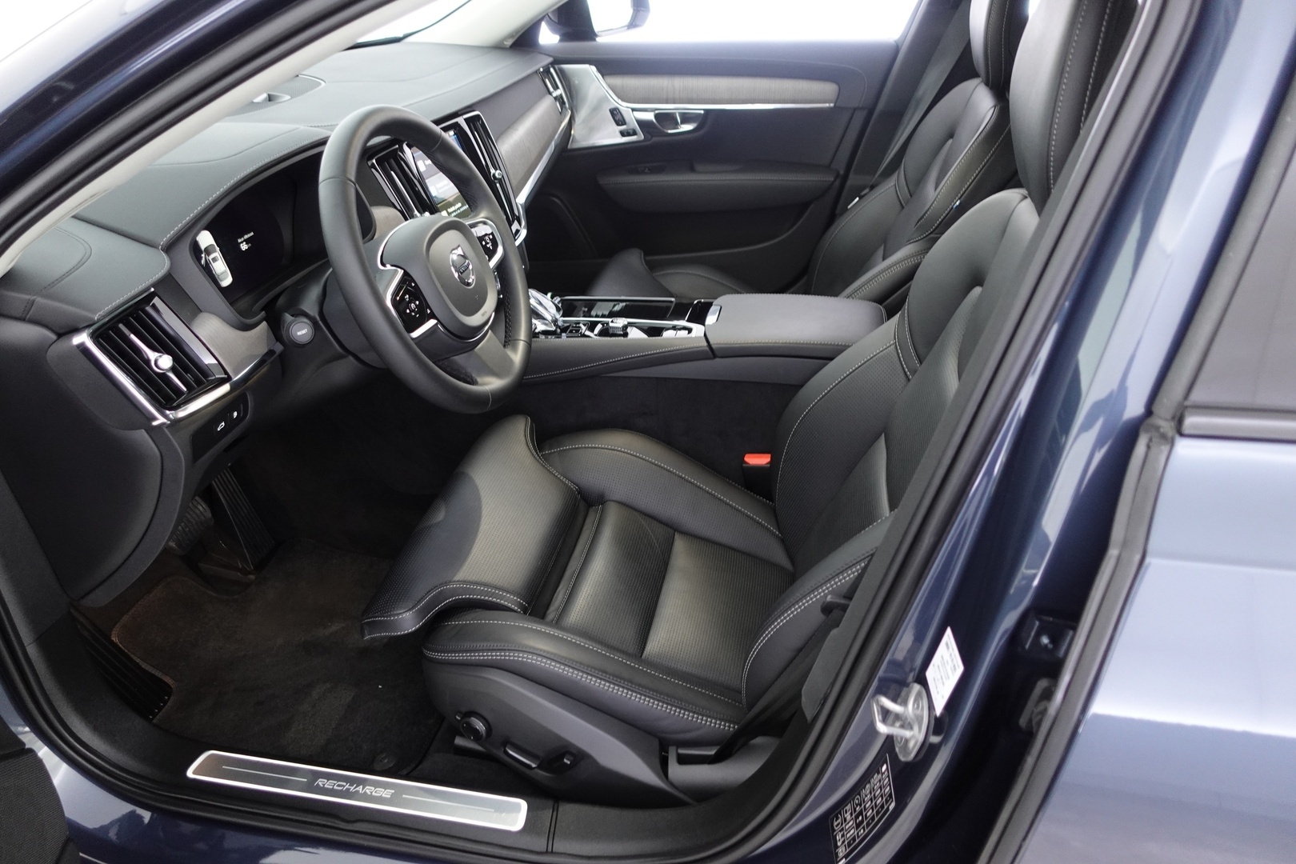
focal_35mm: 24
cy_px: 432
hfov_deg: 73.7
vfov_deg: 53.1
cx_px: 648
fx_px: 864
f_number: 1.8
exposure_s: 1/20
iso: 800
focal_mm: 9.4
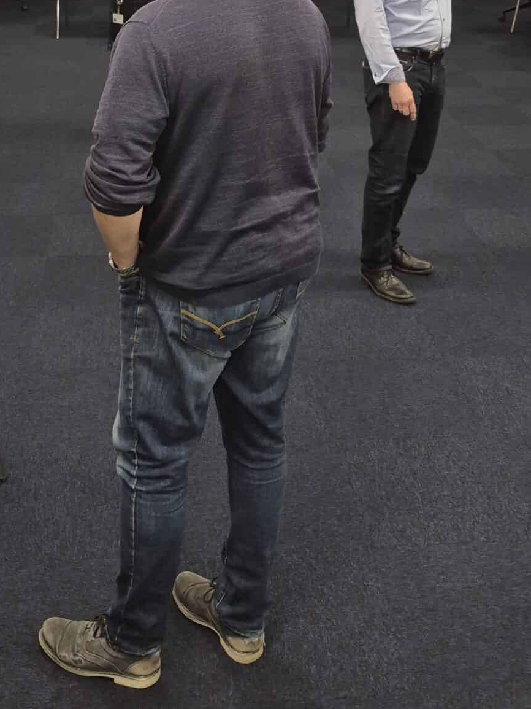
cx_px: 207
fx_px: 1043
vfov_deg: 33.7
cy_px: -28
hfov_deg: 28.5
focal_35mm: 51
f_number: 1.8
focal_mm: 5.4
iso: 200
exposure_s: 1/100
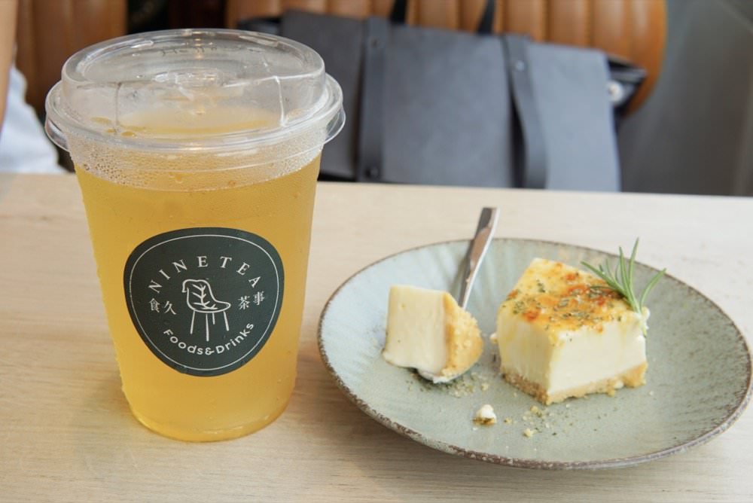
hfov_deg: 43.6
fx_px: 942
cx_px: 376
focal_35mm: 45
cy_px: 252
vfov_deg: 29.9
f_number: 7.1
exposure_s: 1/100
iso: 100
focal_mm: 30
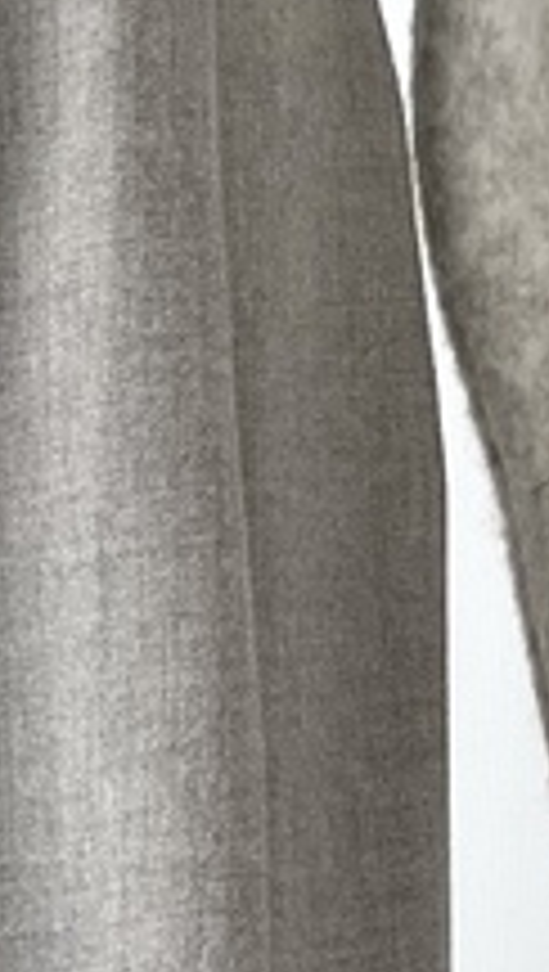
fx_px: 3380
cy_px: 1534
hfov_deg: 9.1
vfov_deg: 15.0
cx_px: -180
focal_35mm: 131
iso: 125
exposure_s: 1/121
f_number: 1.6
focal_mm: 5.1
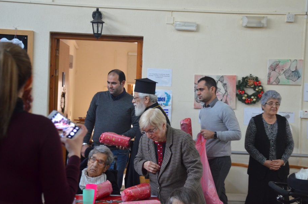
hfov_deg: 27.0
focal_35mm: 75
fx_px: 640
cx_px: 151
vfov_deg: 18.1
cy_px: 105
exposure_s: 1/80
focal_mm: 48
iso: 2000
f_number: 4.8
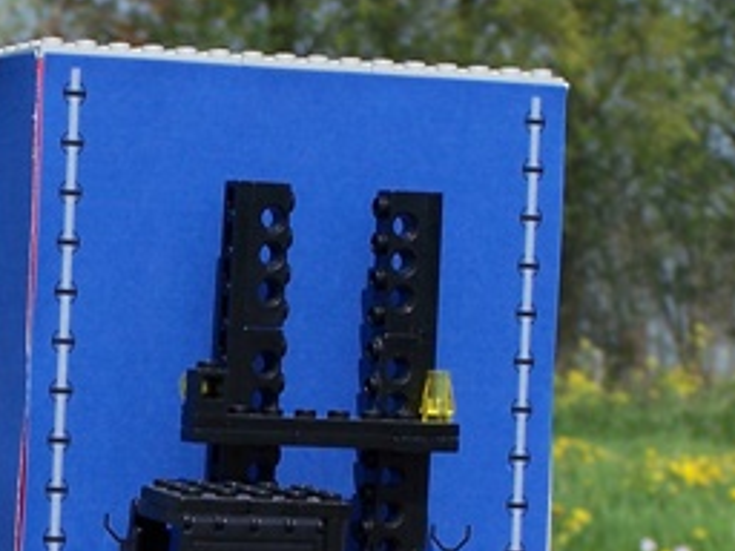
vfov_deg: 6.3
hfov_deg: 8.4
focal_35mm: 235
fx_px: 4990
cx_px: -3
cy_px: 514
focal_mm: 15.6
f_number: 5
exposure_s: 1/500
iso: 80
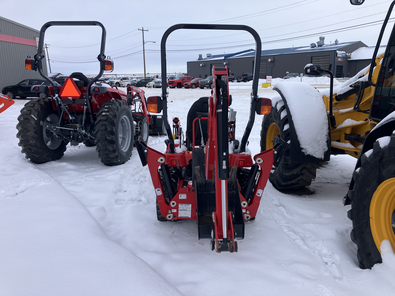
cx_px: 198
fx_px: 320
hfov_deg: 63.4
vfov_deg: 49.7
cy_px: 148
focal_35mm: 28
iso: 32
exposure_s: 1/796
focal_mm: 3.99
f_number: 1.8
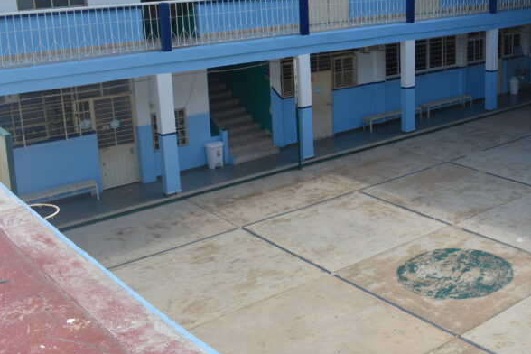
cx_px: 435
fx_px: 693
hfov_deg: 40.0
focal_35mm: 47
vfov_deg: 28.3
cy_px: 102
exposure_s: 1/200
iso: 100
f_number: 8
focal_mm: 18
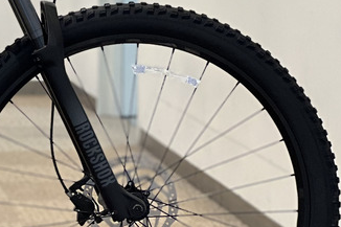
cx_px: -181
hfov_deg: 8.1
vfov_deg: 5.5
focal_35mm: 248
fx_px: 2348
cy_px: 73
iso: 125
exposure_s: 1/33
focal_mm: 9
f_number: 2.8
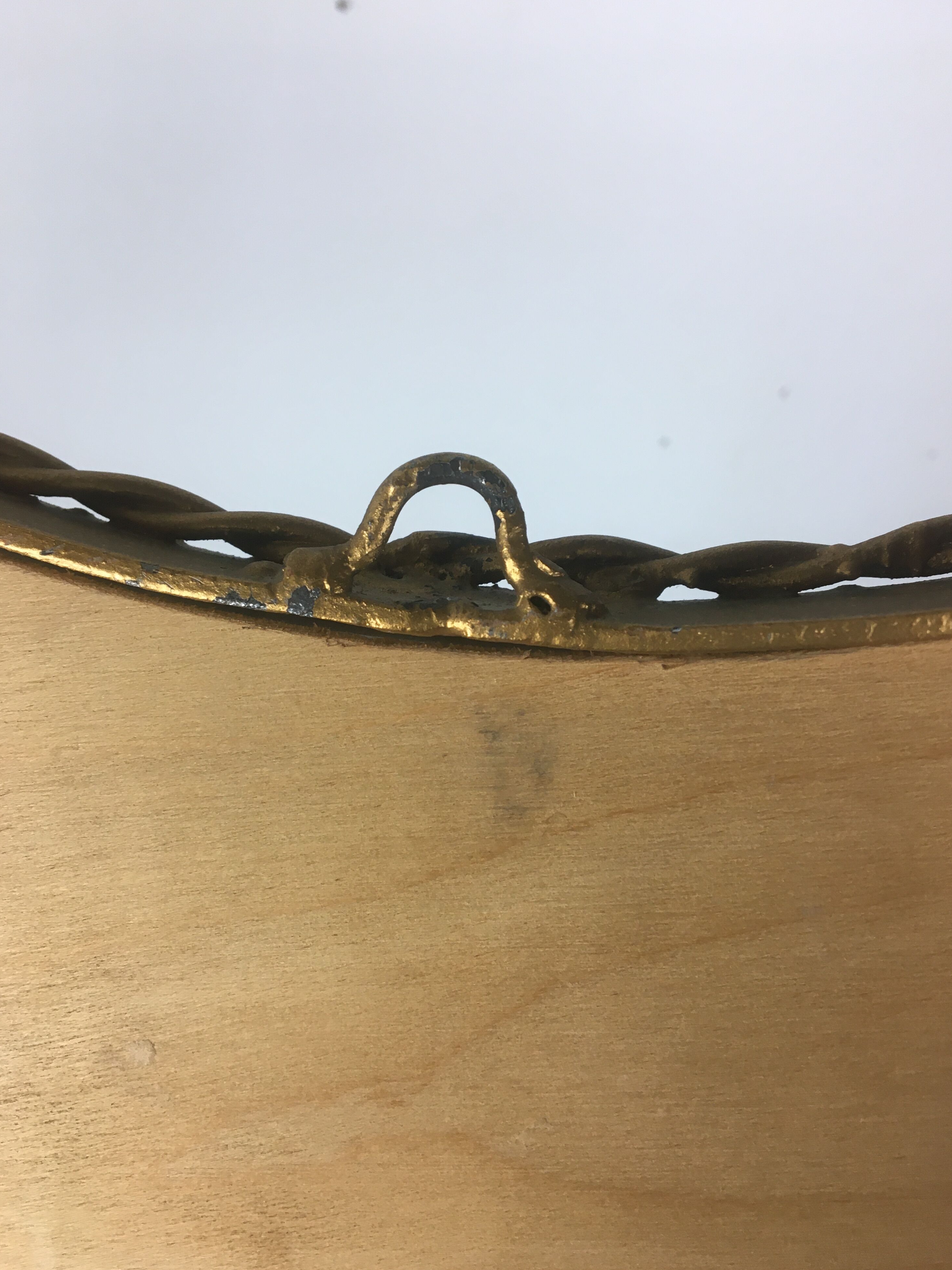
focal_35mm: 30
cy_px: 648
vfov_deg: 60.0
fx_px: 1100
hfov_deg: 46.8
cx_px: 474
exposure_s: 1/33
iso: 32
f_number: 2.2
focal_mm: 4.15
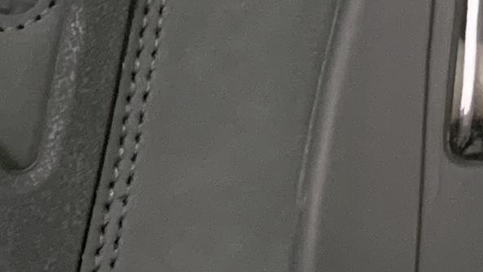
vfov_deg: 6.1
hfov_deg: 11.0
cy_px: -343
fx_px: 2472
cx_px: 568
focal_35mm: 193
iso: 200
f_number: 1.8
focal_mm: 4.25
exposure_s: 1/60
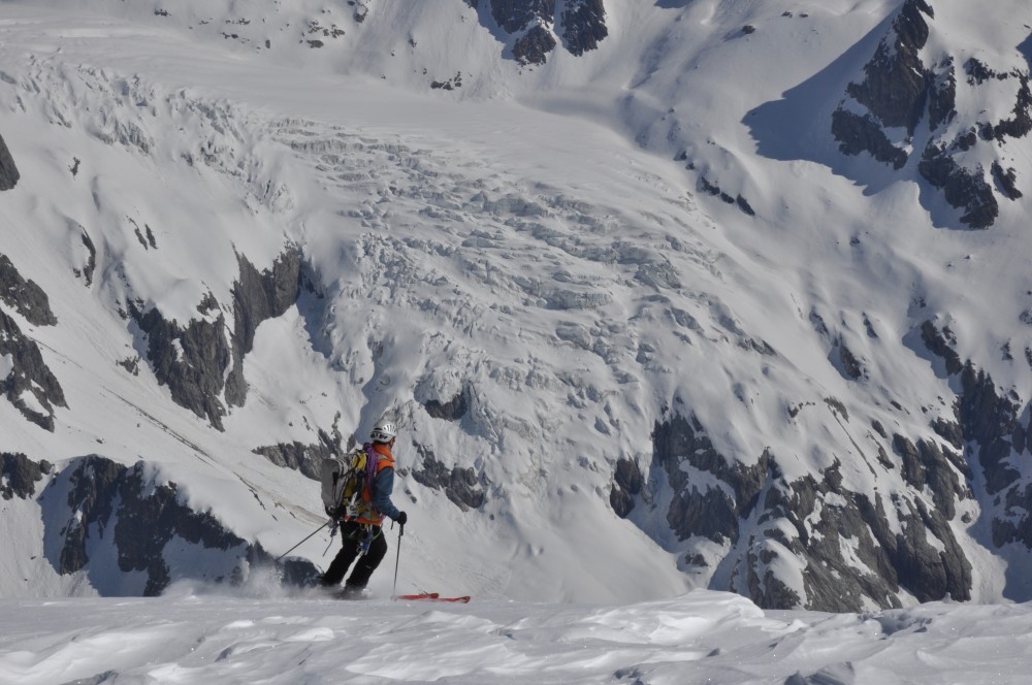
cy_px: 342
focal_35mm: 158
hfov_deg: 13.1
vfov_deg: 8.7
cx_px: 516
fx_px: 4509
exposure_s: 1/250
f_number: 29
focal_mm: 105
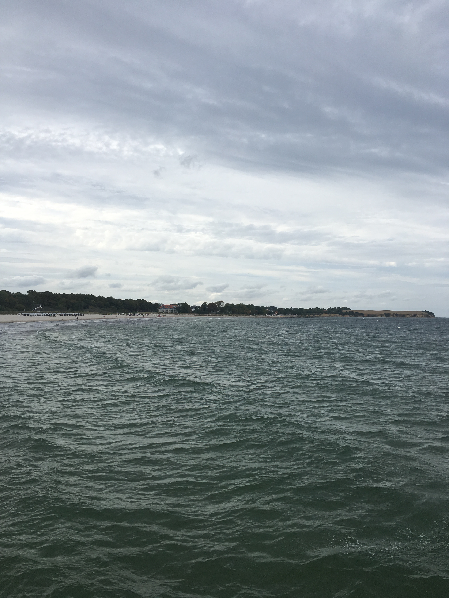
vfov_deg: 61.7
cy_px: 299
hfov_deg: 48.2
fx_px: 502
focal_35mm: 29
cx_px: 224
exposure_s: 1/1789
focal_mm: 4.15
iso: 25
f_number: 2.2
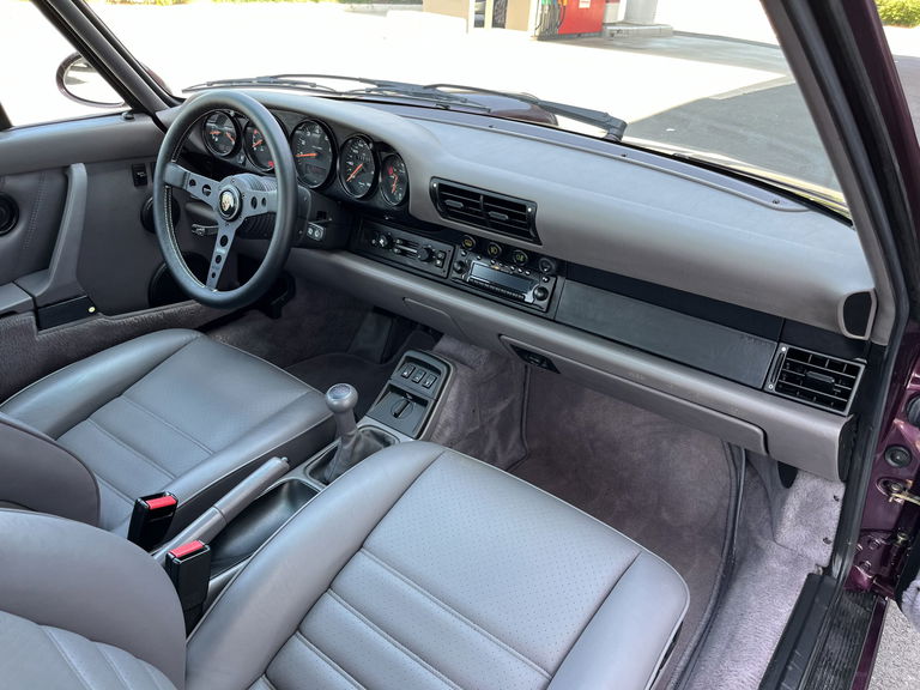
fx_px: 691
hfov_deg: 67.3
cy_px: 345
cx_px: 460
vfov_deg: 53.1
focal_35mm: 26
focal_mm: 5.1
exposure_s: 1/121
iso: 64
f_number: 1.6
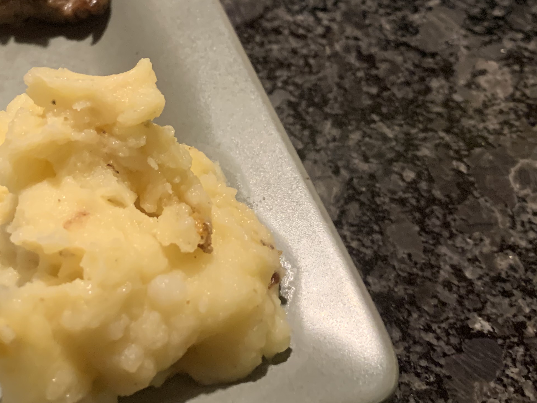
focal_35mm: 54
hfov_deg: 34.6
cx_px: 118
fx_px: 838
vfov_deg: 26.4
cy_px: 71
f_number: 1.8
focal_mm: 4.25
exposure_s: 1/30
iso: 320
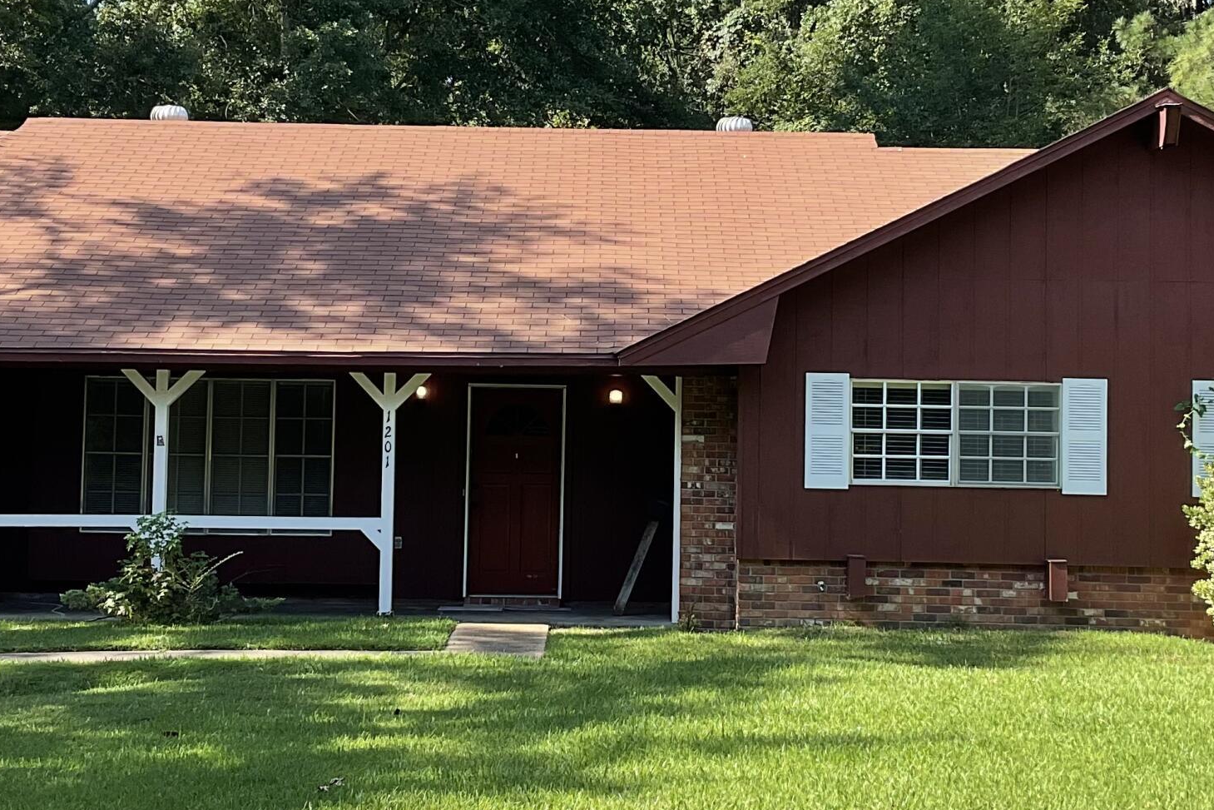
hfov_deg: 32.4
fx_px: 2091
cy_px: 332
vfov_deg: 21.9
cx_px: 614
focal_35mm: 62
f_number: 1.8
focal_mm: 3
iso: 16
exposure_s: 1/551
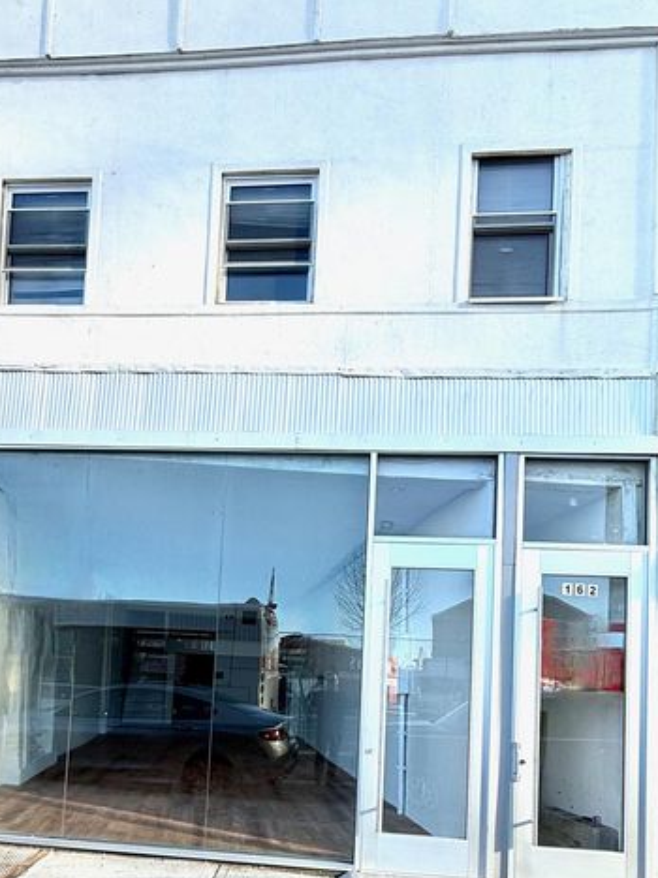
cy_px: 591
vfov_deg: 78.9
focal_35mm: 20
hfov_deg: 65.6
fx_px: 507
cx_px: 276
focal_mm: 2.22
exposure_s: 1/445
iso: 50
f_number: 2.2
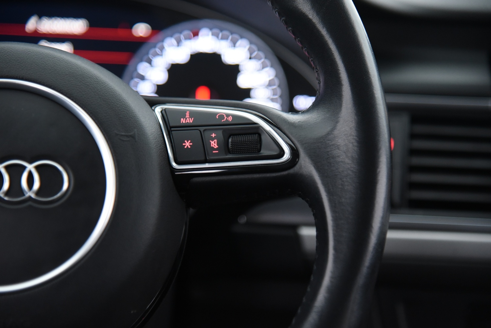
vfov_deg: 11.4
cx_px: 246
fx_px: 1637
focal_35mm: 120
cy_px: 164
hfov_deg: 17.1
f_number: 4
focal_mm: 120
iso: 4000
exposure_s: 1/25
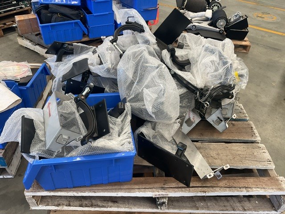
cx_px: 142
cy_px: 107
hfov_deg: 61.7
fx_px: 239
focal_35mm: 29
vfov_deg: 48.2
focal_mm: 3
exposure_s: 1/50
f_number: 1.8
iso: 40
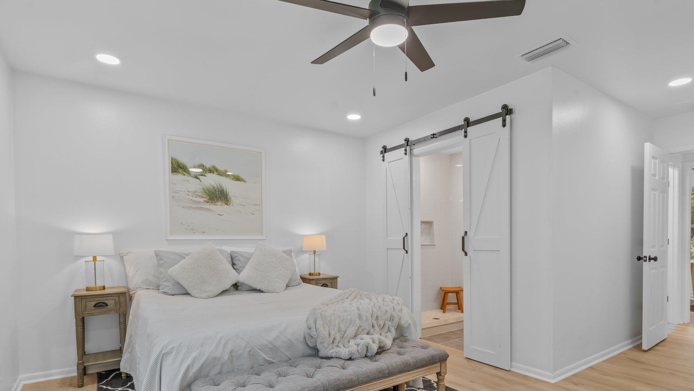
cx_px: 363
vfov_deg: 57.9
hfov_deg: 89.5
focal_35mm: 19
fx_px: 350
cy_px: 233
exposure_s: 1.6
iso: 100
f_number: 9
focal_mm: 17
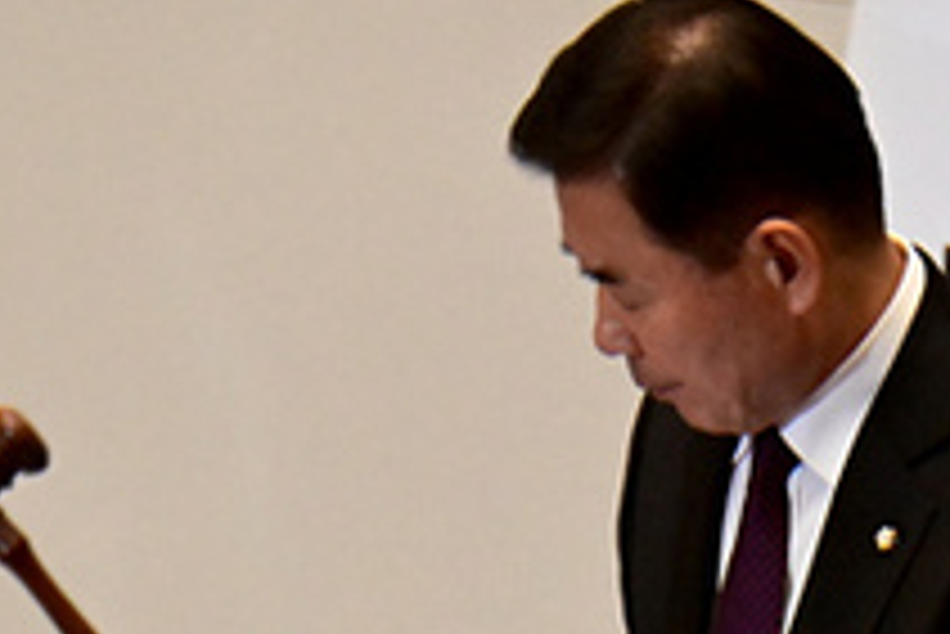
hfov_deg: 1.7
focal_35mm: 1212
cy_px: 767
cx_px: 306
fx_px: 32004
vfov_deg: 1.1
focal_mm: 400
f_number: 6.3
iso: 6400
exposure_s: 1/250
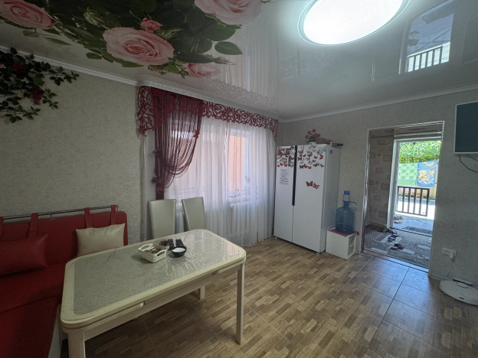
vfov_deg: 85.7
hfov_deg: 102.1
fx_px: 193
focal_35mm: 14
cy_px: 179
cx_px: 239
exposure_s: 1/100
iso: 100
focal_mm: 2.22
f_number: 2.2
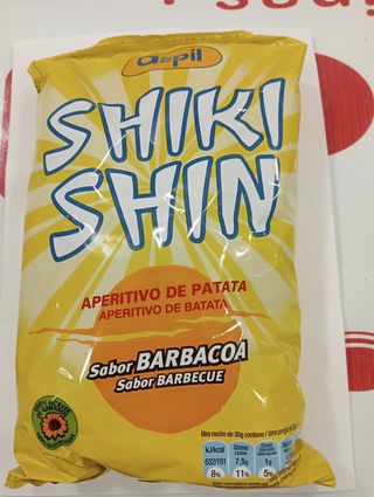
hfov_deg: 49.9
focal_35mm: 28
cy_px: 248
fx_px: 402
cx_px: 187
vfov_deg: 63.4
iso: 344
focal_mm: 4.04
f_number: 1.8
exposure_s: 1/33.3
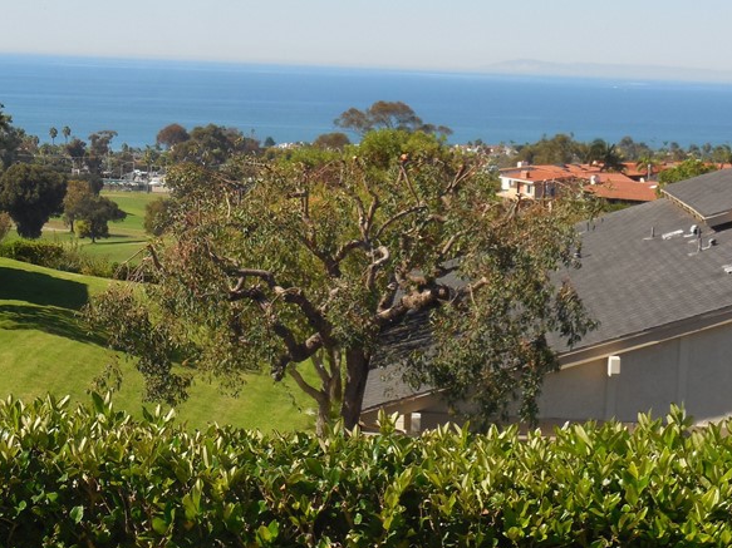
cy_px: 140
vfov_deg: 12.7
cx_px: 279
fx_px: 2452
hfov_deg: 17.0
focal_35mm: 116
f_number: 4.2
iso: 125
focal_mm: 10.9
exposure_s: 1/500
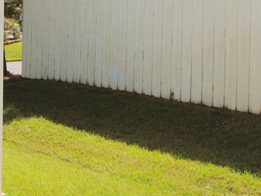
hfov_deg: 19.3
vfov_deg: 14.8
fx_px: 754
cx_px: 22
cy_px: 80
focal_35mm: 100
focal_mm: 20
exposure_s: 1/320
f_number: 8
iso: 100
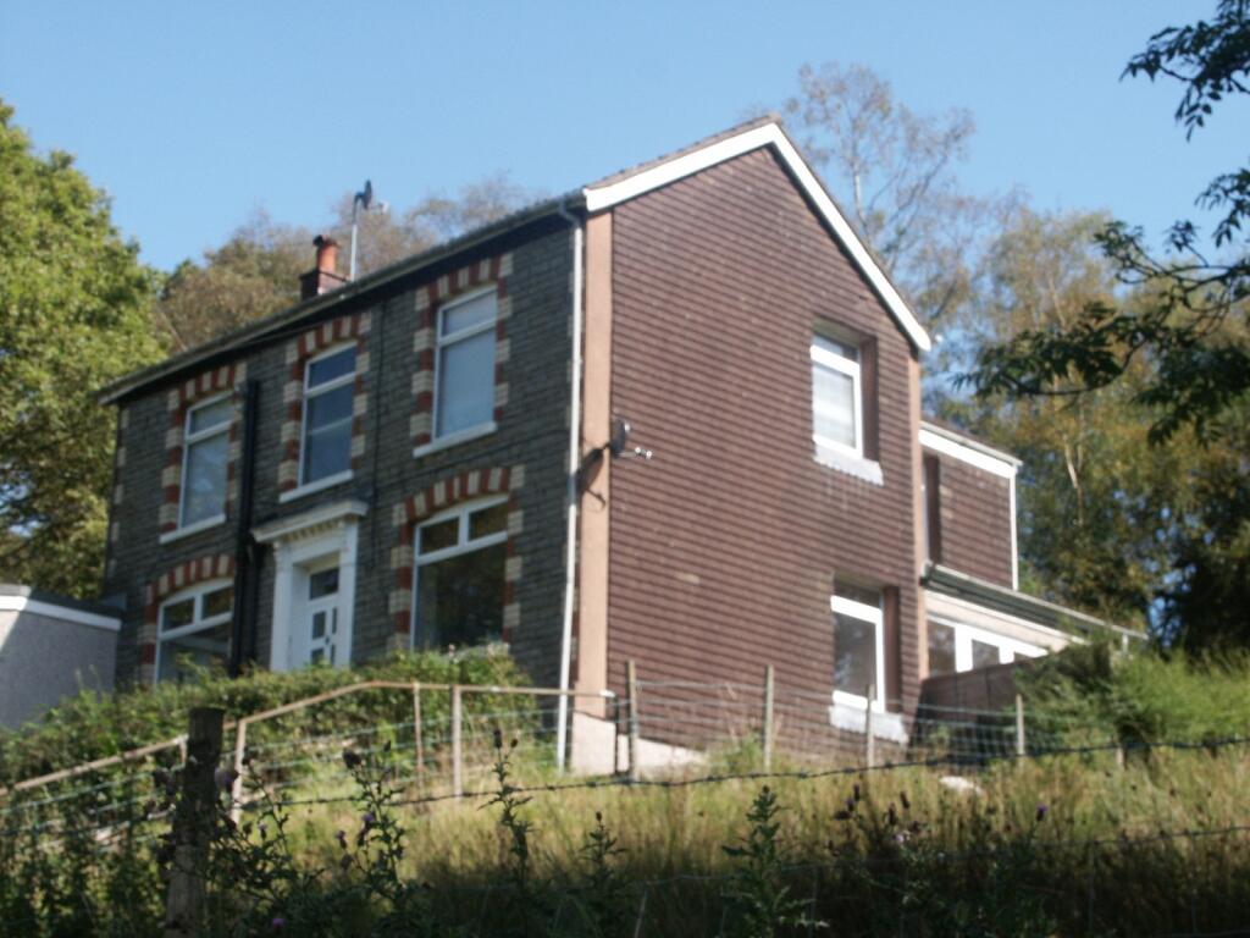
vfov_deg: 21.0
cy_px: 469
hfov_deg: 27.8
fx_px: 2528
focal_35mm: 70
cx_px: 625
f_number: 6.7
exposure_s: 1/250
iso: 100
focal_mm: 17.39
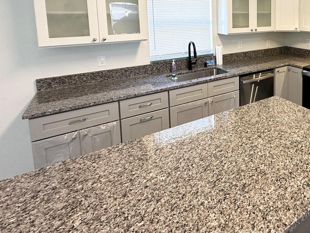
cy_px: 37
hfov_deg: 63.0
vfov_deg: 50.6
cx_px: 251
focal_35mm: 25
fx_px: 224
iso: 200
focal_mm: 2.22
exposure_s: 1/100
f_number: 2.2
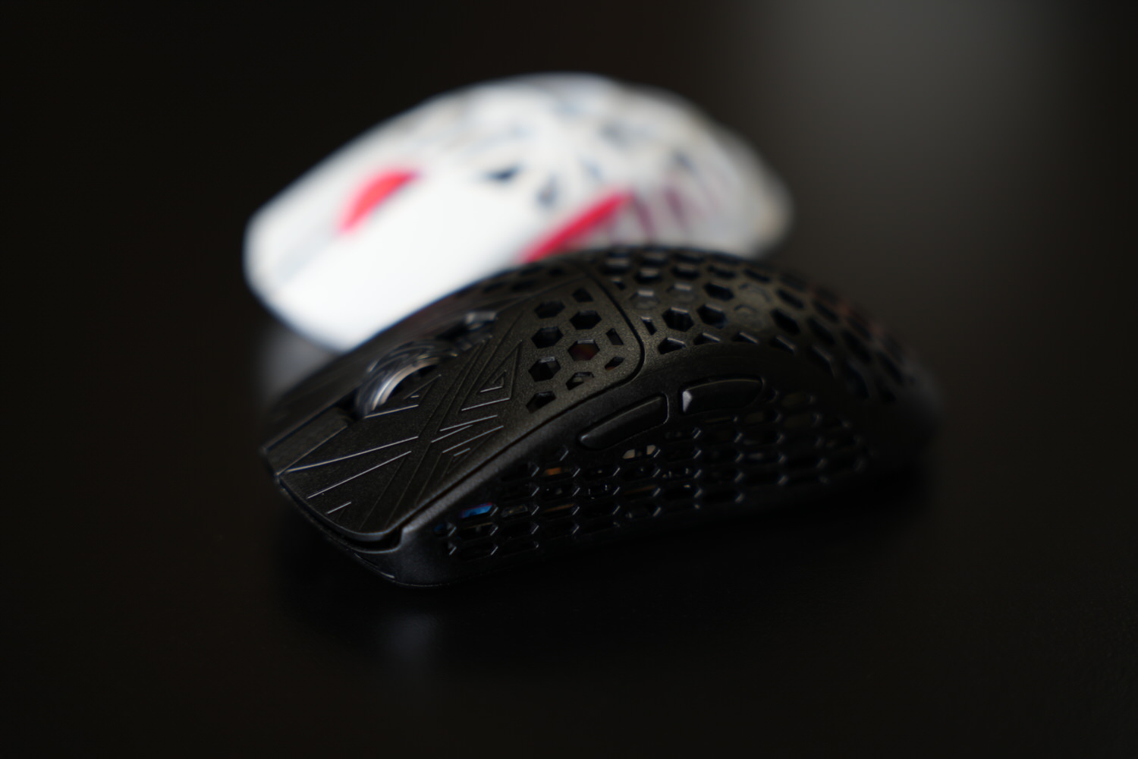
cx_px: 569
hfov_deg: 28.8
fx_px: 2213
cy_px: 380
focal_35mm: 70
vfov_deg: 19.5
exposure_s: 1/60
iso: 160
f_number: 2.8
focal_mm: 70
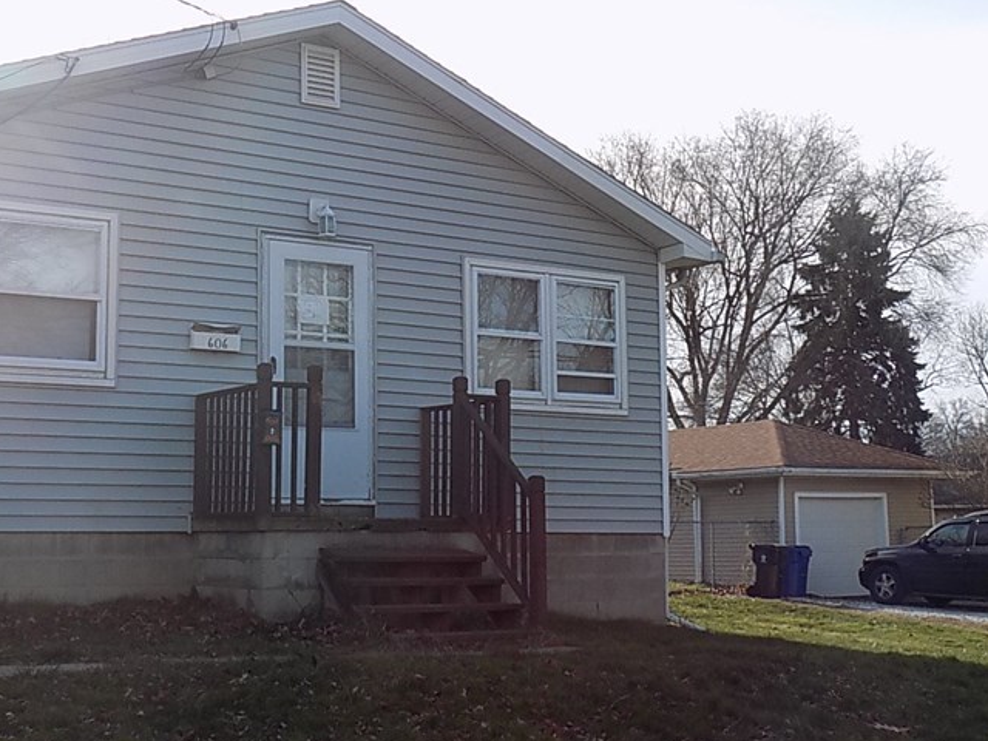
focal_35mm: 48
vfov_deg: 30.3
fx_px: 1370
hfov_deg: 39.6
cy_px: 380
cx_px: 440
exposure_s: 1/640
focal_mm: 5.3
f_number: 3.3
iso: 80
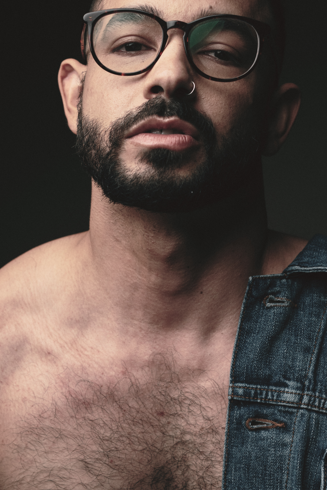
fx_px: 940
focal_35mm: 69
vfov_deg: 29.2
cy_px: 230
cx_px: 144
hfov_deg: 19.7
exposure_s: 1/250
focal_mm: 35
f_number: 4
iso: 160
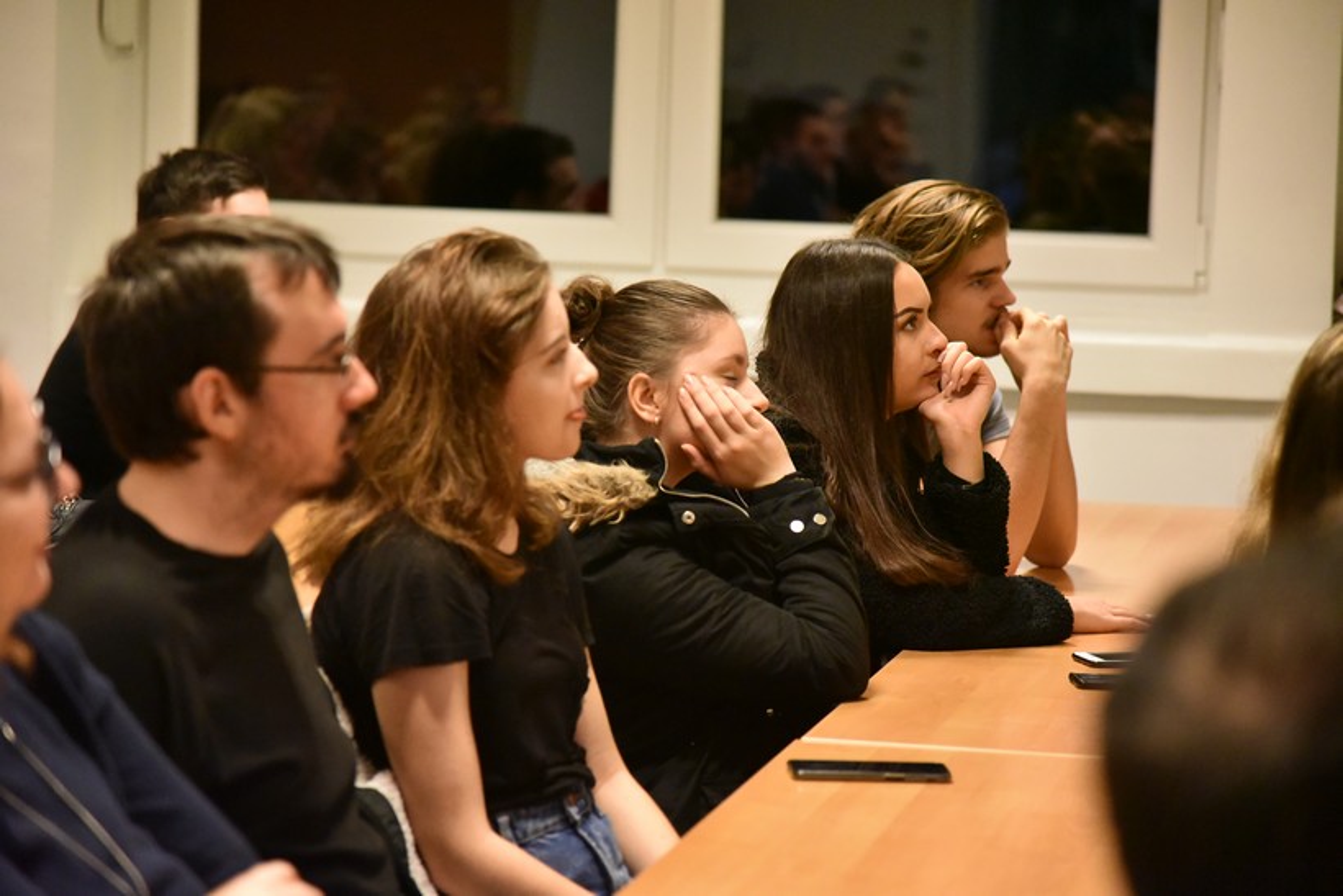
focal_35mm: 120
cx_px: 672
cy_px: 448
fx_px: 4477
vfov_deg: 11.4
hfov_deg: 17.1
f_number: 4
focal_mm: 120
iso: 10000
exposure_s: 1/320
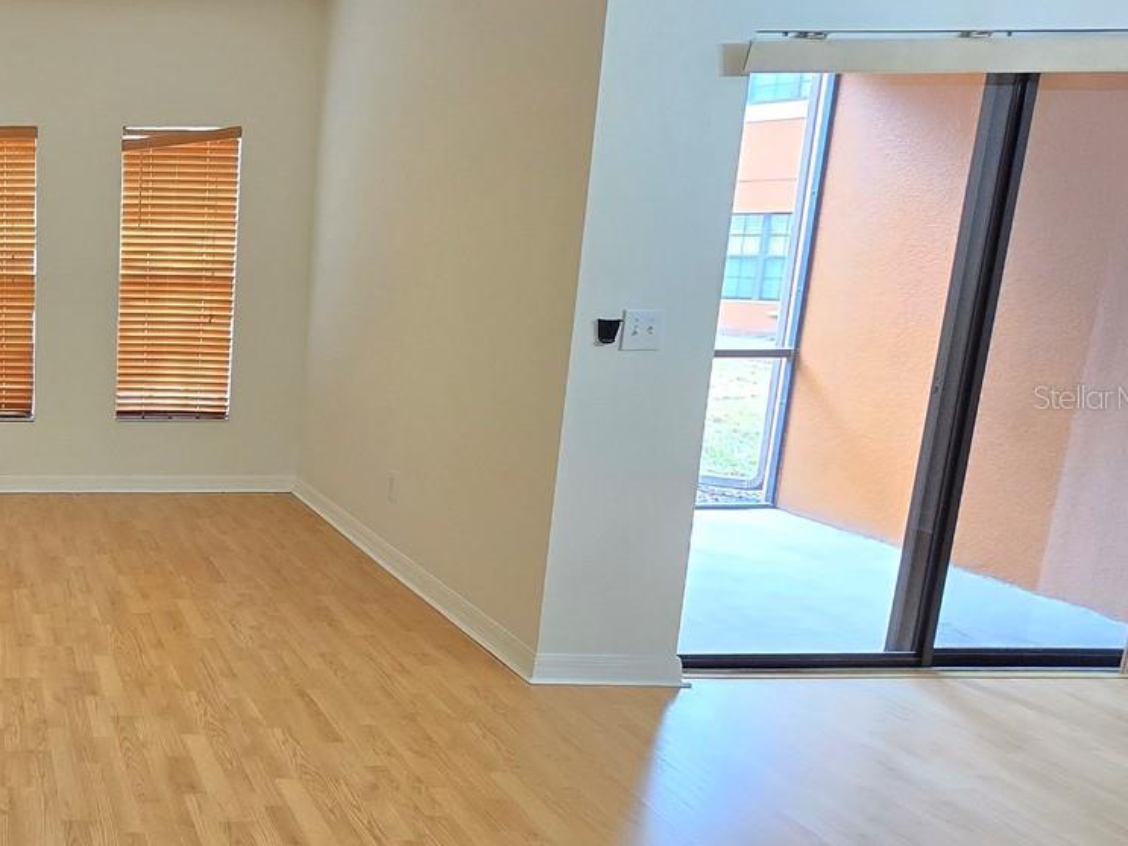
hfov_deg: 49.6
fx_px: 912
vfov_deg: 49.7
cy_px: 396
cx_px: -38
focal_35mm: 28
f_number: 2.2
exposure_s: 1/60
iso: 250
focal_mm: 2.2
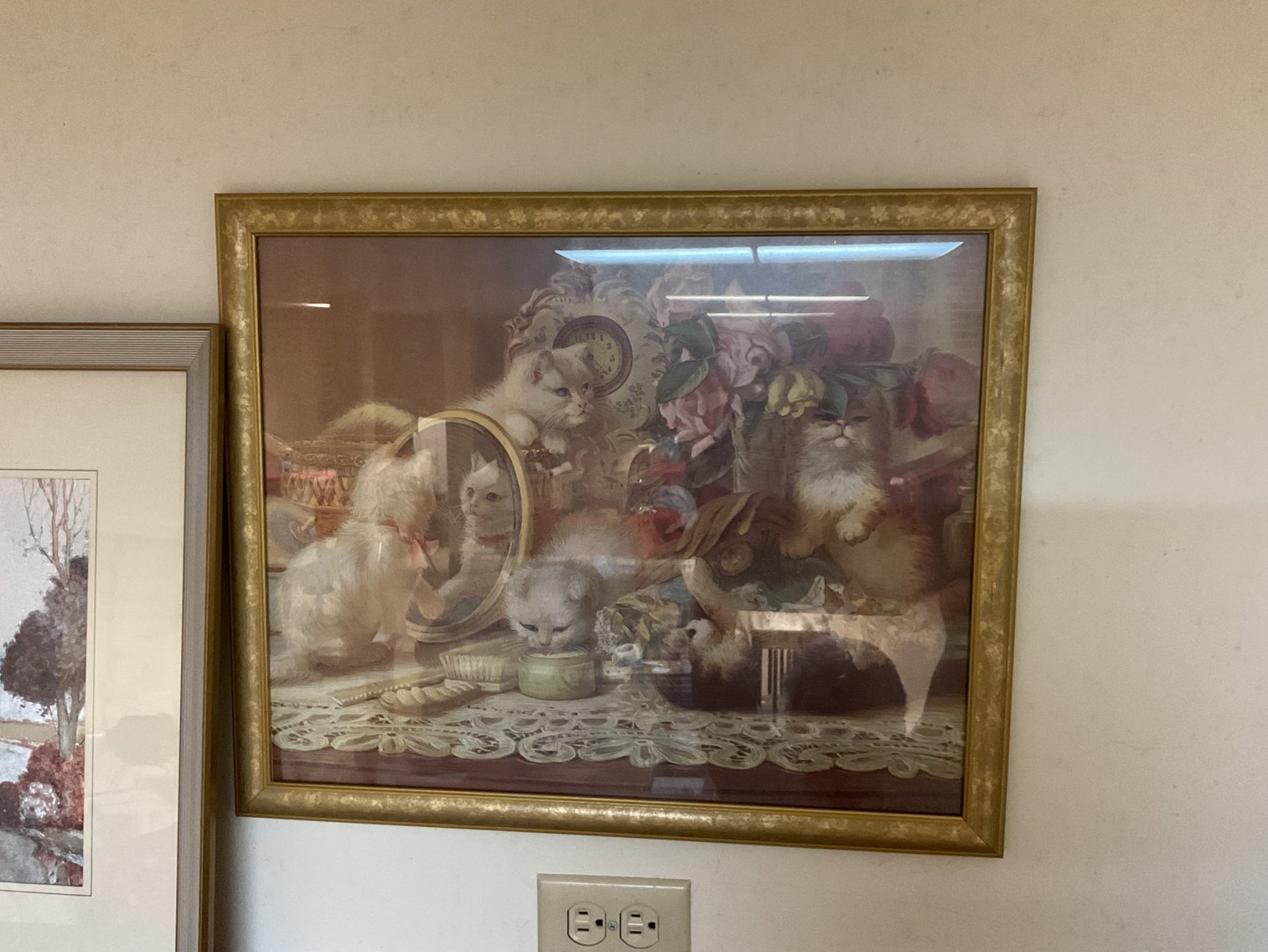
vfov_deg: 48.2
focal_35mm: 29
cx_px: 634
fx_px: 1062
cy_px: 476
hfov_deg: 61.7
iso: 320
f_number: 1.8
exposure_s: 1/30
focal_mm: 3
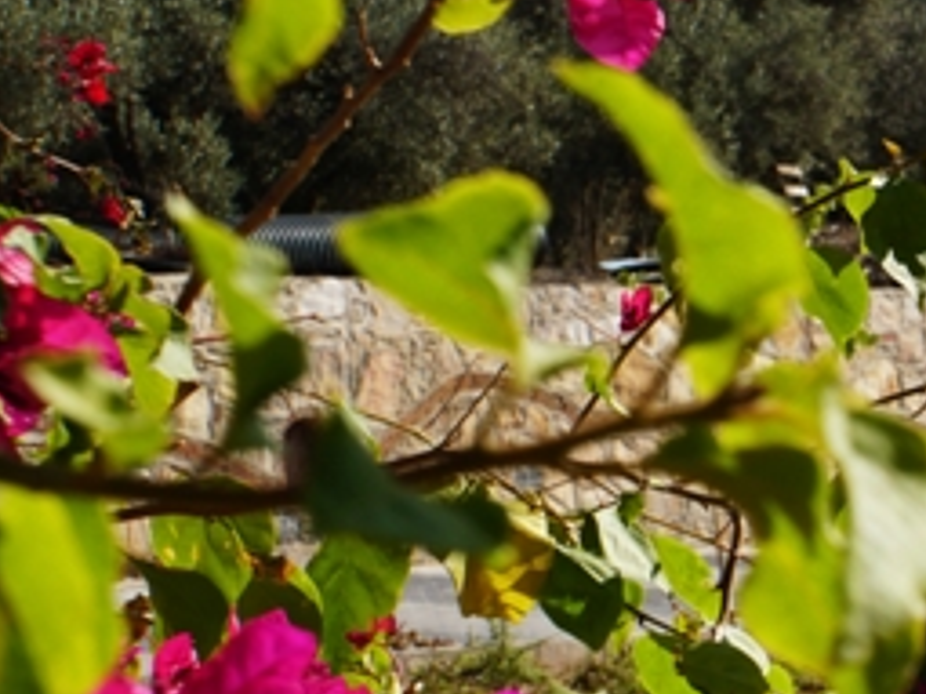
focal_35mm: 116
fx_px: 3102
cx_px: 1681
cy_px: 768
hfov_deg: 14.8
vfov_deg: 12.5
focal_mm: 20
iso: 100
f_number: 11
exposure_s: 1/125
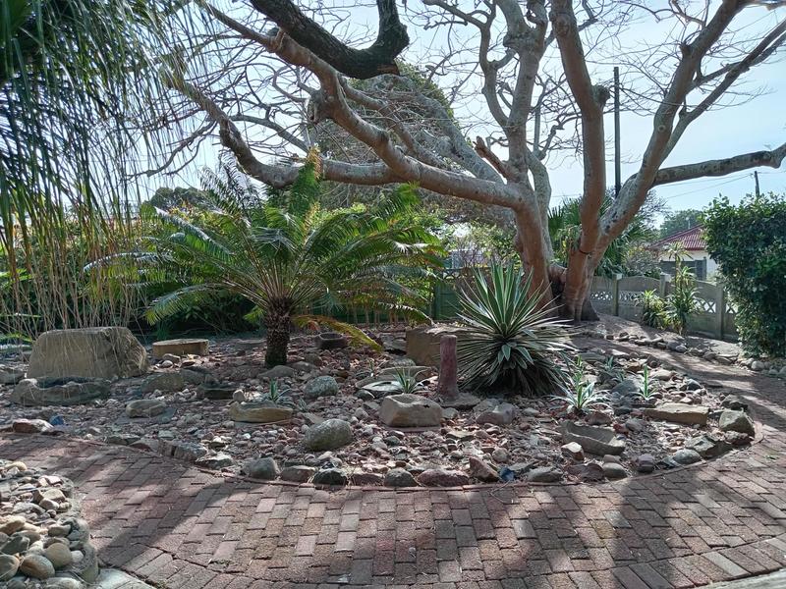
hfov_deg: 65.3
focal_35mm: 27
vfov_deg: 51.4
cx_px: 393
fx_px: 613
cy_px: 294
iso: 100
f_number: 1.8
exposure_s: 1/163
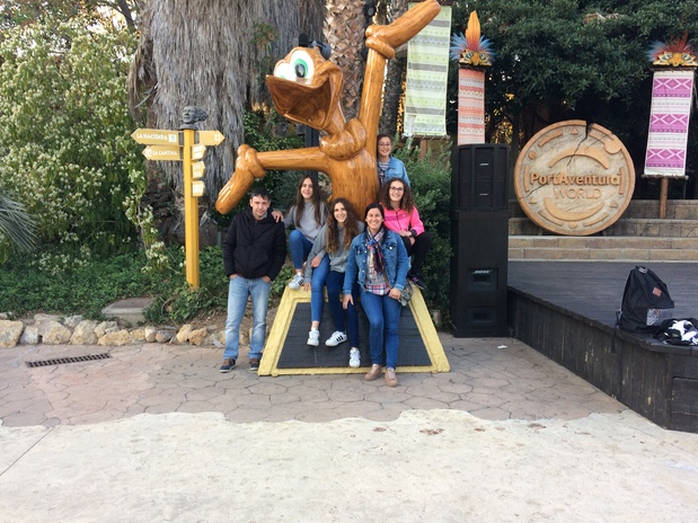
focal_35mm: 30
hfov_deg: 60.0
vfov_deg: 46.8
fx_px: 605
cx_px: 350
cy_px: 267
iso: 40
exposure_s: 1/100
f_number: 2.2
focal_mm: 4.15
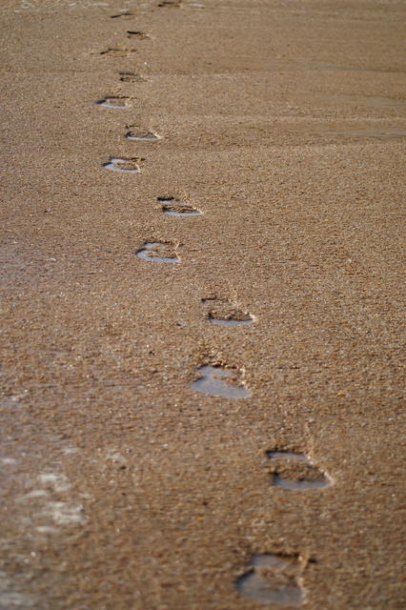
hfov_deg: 9.1
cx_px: 203
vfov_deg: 13.7
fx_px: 2540
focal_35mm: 150
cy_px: 305
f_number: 4.5
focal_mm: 100
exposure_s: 1/2500
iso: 200
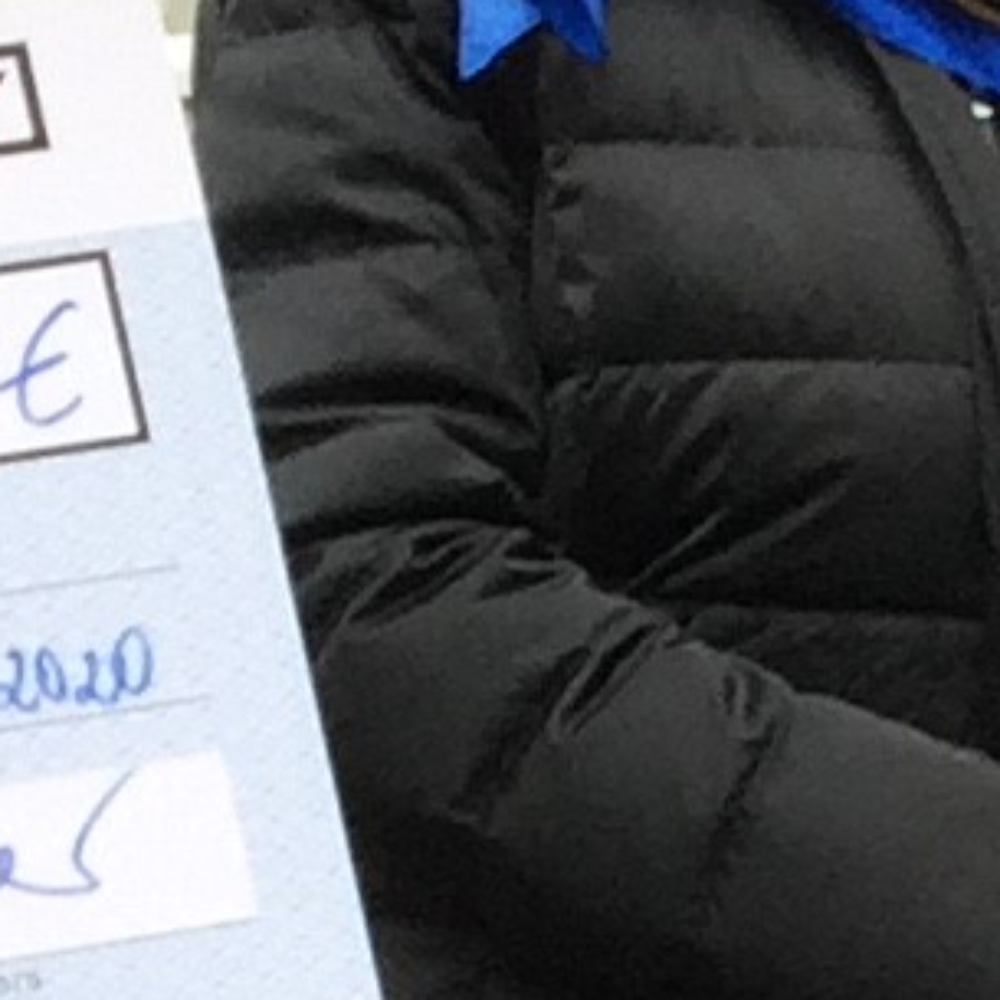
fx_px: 7909
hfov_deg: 6.6
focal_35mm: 242
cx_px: 2897
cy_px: 1426
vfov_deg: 7.1
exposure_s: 1/100
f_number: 2.2
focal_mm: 4.15
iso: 40
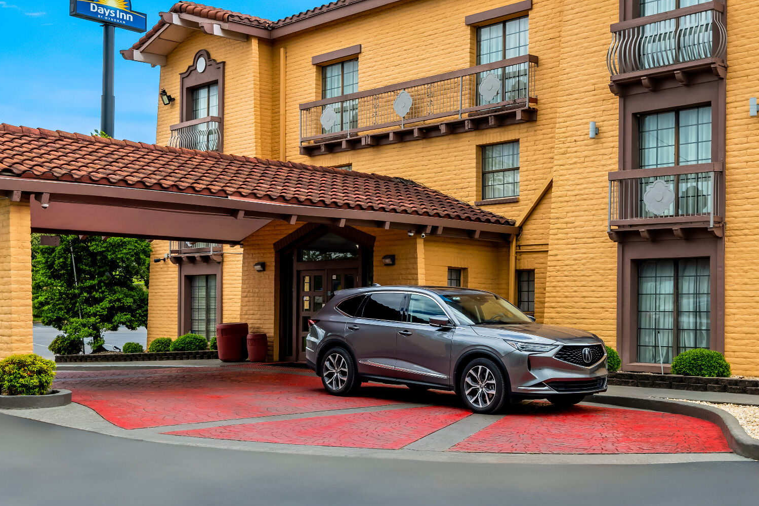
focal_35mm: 45
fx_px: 949
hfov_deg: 43.5
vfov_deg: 29.1
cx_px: 432
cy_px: 91
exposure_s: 1/40
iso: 64
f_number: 8
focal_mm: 22.5
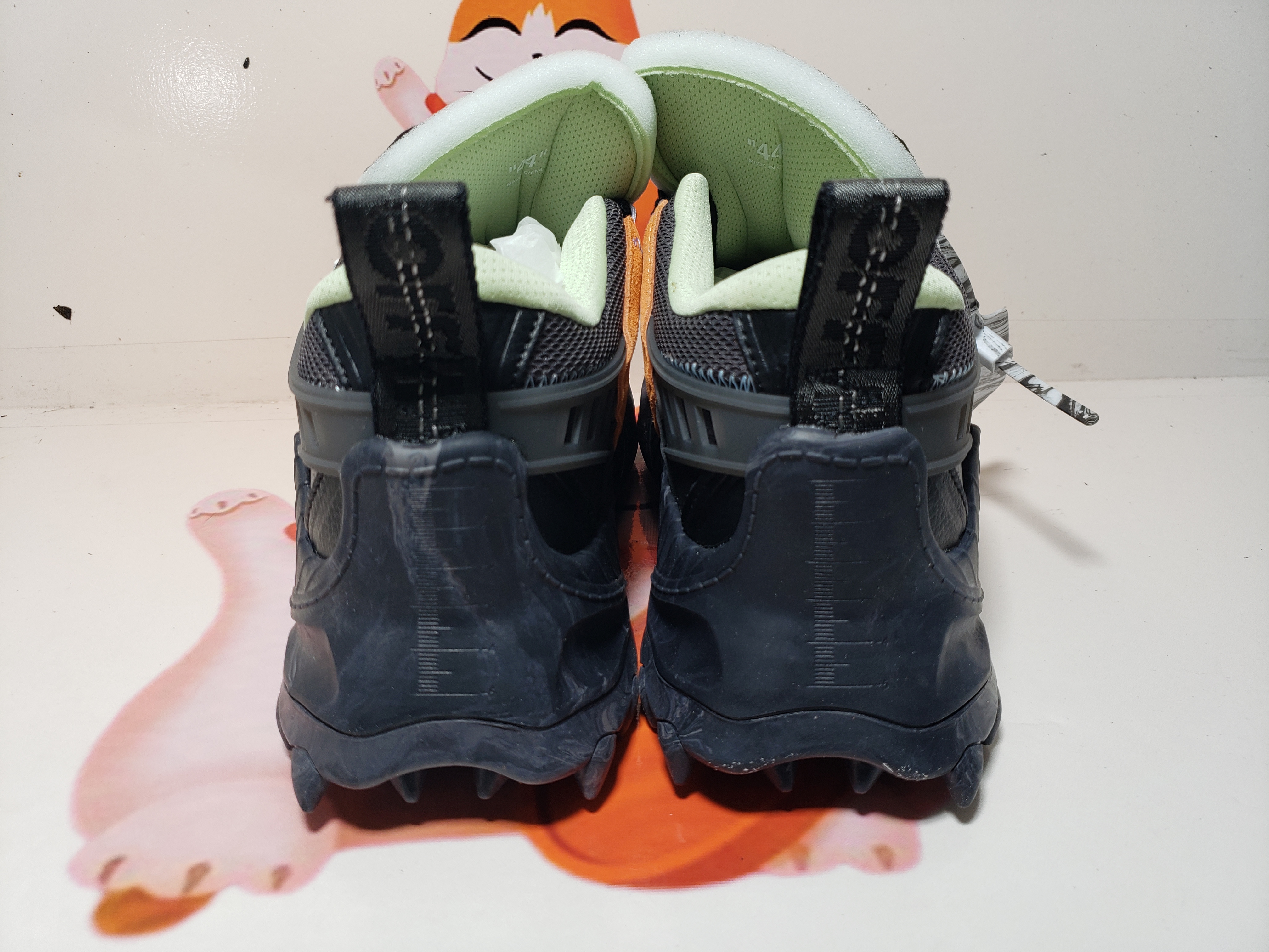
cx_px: 634
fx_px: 953
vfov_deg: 53.1
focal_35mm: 26
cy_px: 476
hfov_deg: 67.3
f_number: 1.5
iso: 50
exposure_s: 1/388
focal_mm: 4.3
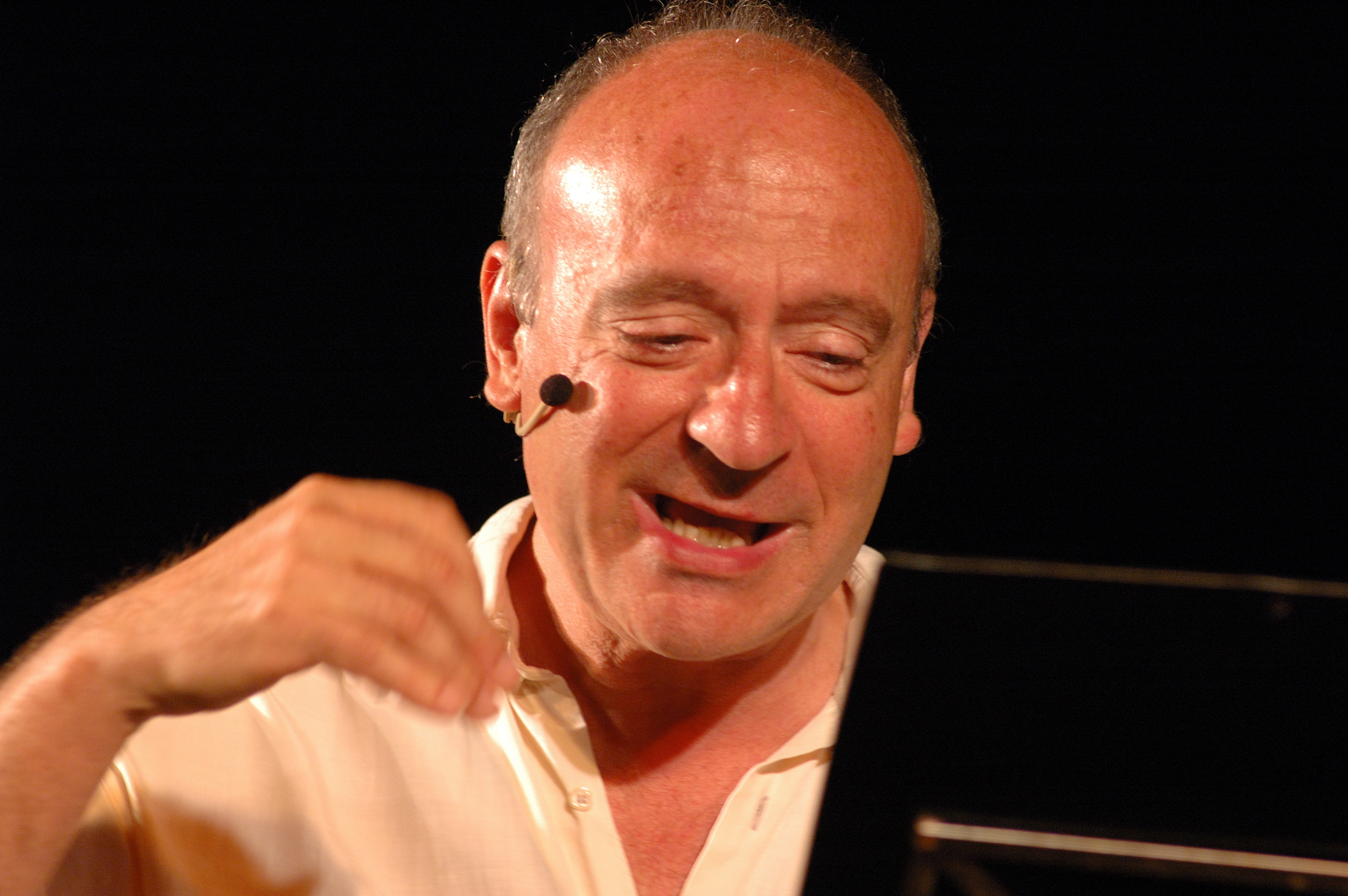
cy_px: 448
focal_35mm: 270
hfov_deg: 7.6
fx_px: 10101
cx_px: 674
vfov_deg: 5.1
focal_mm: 180
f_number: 5.6
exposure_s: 1/80
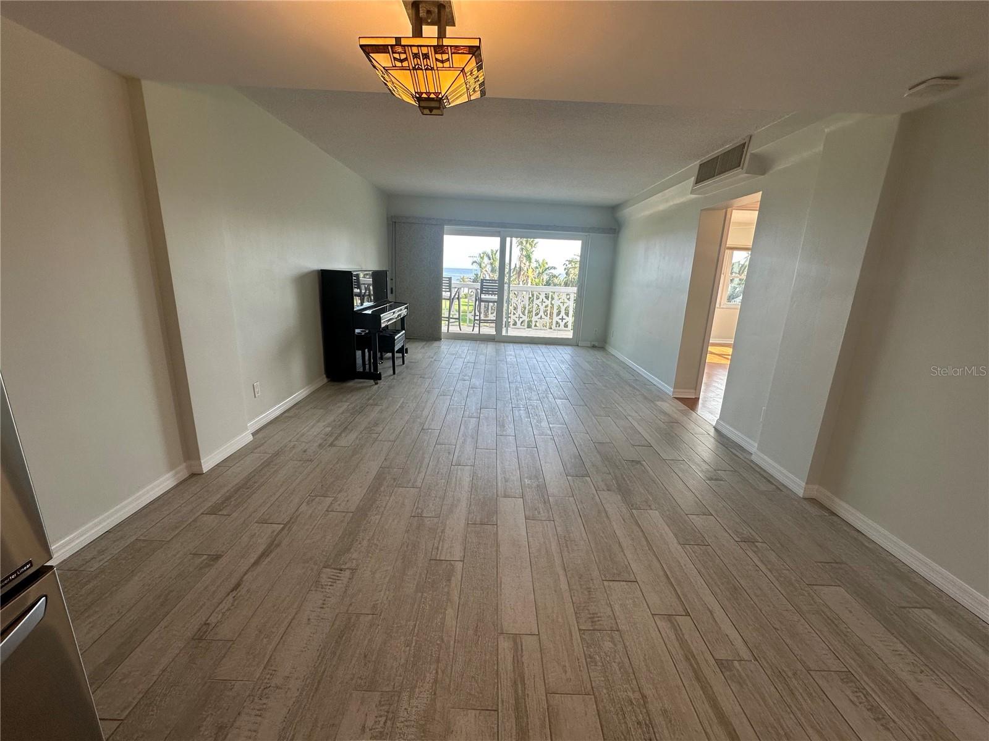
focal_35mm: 14
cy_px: 370
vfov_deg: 85.7
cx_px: 494
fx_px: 400
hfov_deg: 102.1
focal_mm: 2.22
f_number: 2.2
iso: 64
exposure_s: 1/120
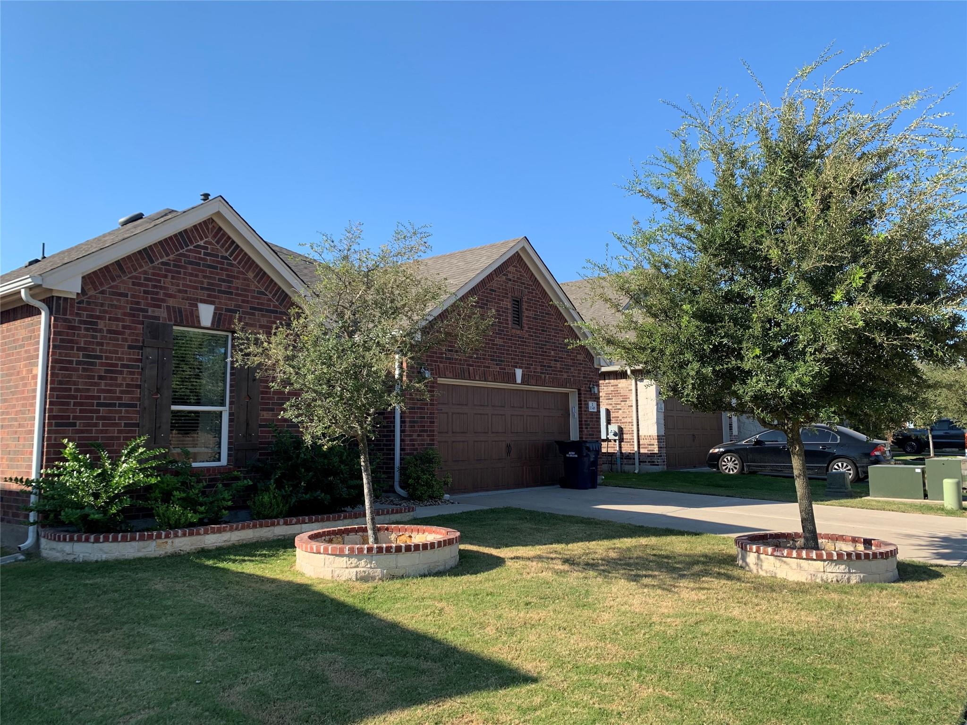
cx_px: 484
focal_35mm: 26
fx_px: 726
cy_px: 362
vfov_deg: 53.1
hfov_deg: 67.3
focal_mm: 4.25
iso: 25
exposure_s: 1/1190
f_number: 1.8
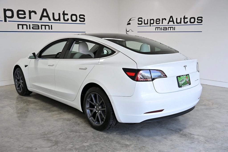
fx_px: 234
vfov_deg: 36.0
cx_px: 114
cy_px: 76
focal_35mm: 37
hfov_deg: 51.9
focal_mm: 37
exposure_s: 1/1600
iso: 2000
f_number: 5
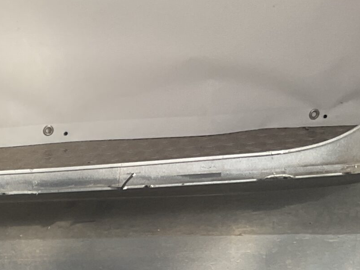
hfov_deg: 20.2
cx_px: -23
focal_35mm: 93
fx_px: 967
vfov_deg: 15.1
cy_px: 366
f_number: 1.8
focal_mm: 3
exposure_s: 1/709
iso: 16
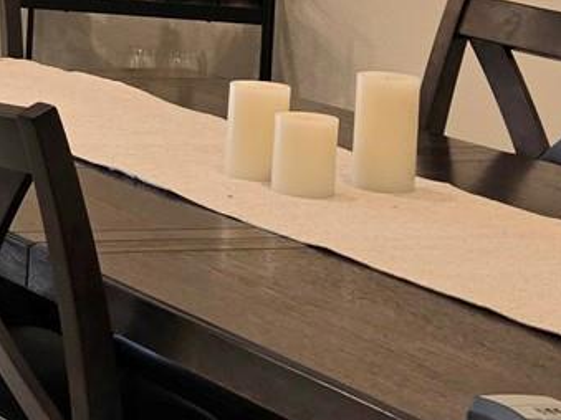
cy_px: -83
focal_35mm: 139
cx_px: -798
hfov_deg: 11.6
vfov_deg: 10.5
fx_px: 2252
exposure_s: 1/120
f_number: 1.7
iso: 64
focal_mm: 6.3
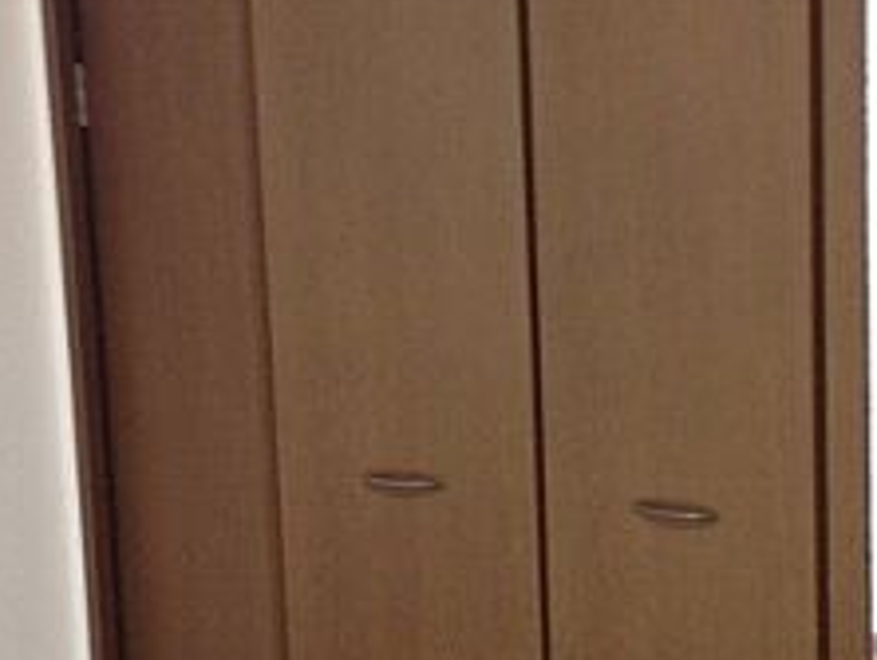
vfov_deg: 15.6
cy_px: 379
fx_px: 2409
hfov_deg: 20.6
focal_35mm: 95
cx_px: 498
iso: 125
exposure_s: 1/20
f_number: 2.4
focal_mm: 4.12
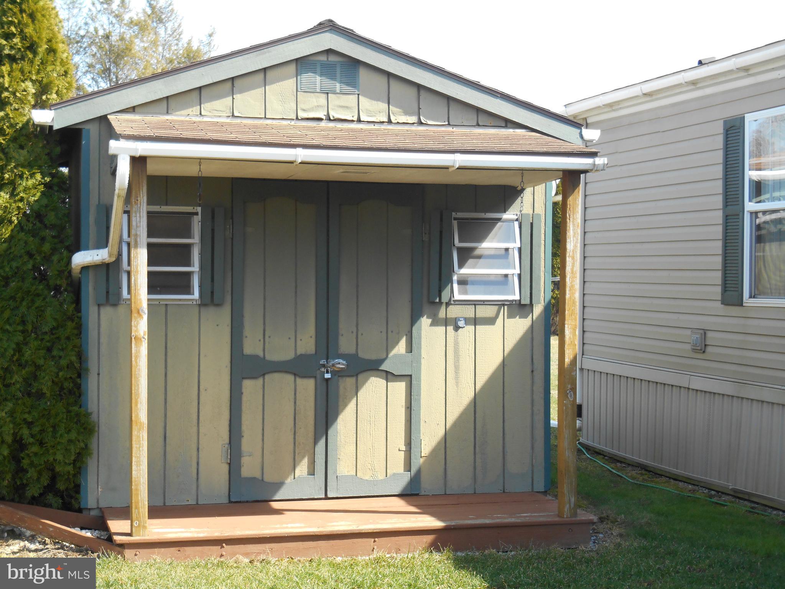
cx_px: 392
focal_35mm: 61
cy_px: 294
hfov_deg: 31.7
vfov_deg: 24.0
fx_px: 1384
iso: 160
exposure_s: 1/250
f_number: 4.4
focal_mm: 10.9
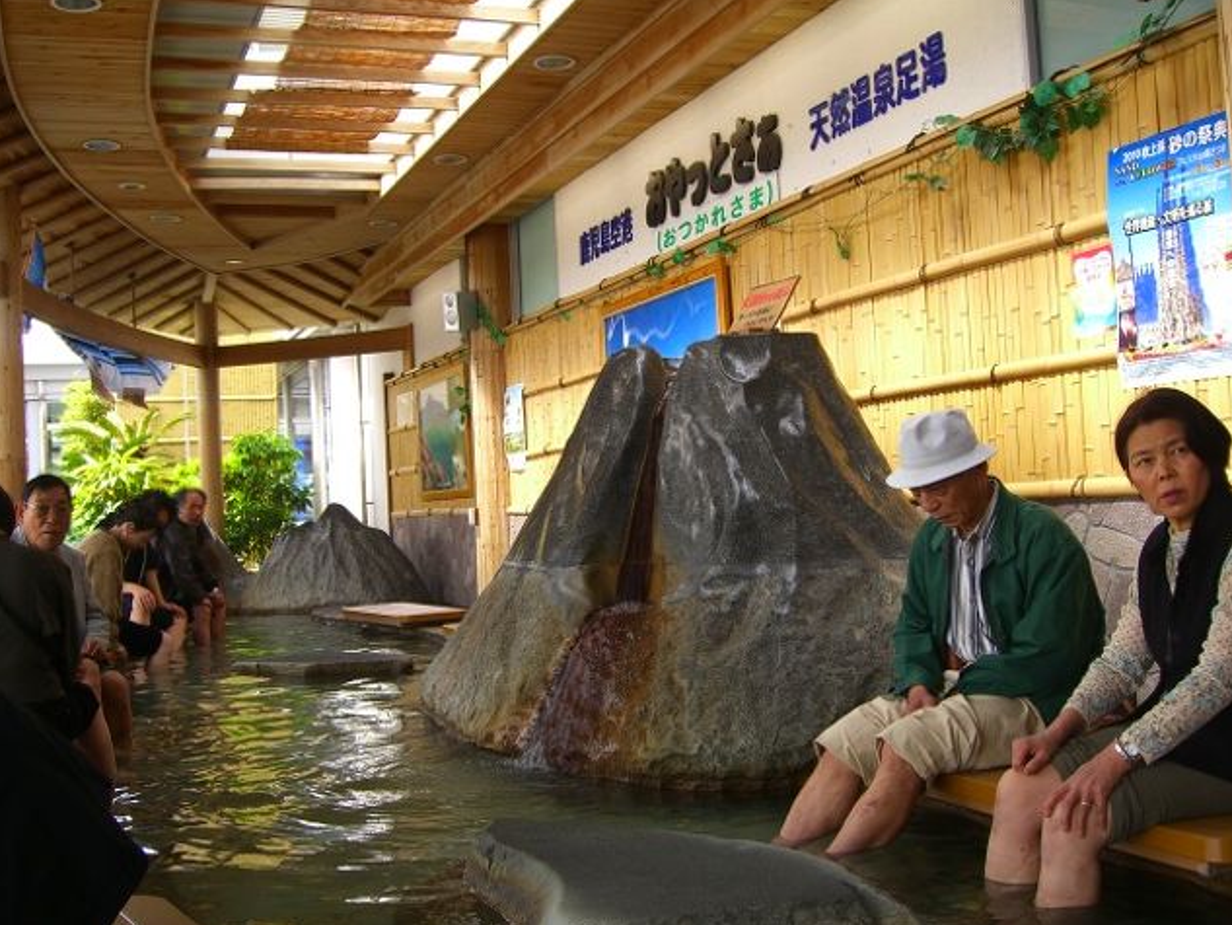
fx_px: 1388
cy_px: 457
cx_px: 625
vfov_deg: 36.8
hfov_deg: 47.9
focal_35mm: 39
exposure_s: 1/100
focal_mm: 7.9
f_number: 4
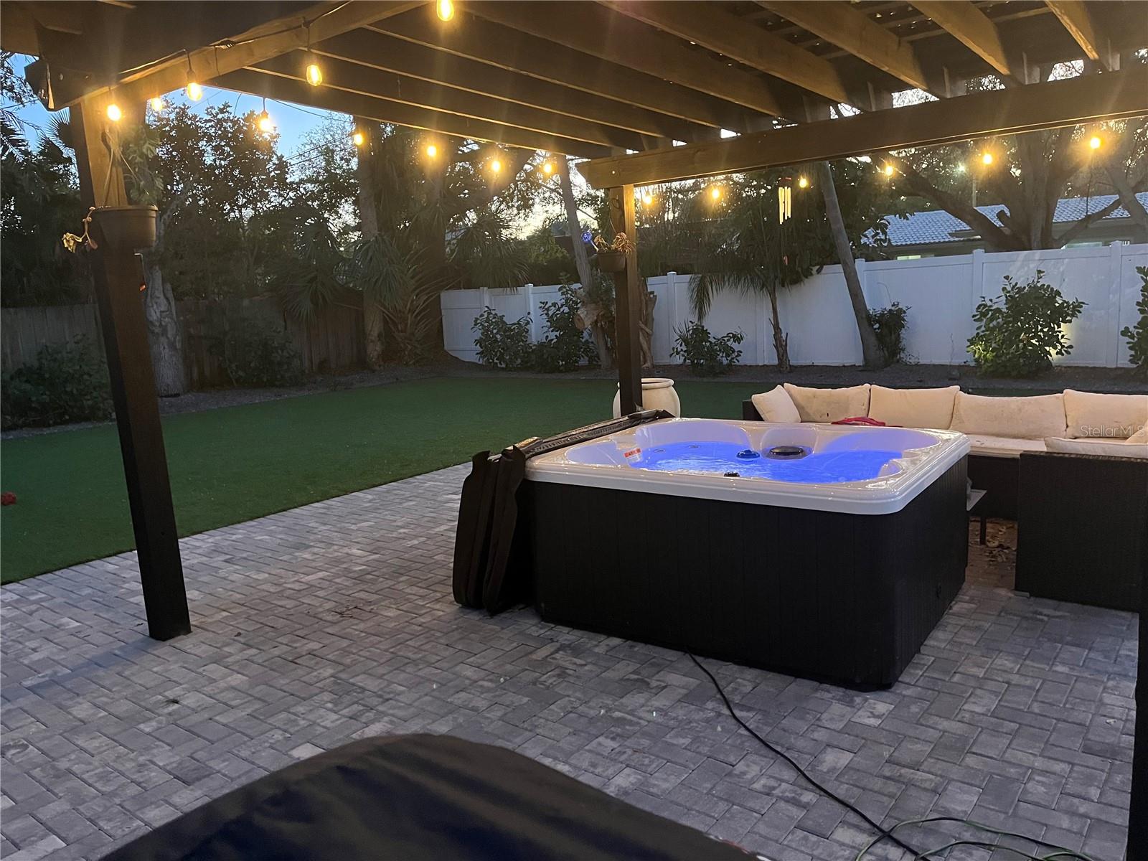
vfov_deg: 53.1
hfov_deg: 67.3
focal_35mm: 26
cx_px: 574
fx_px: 862
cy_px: 430
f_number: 1.6
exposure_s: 1/30
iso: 640
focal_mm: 5.1
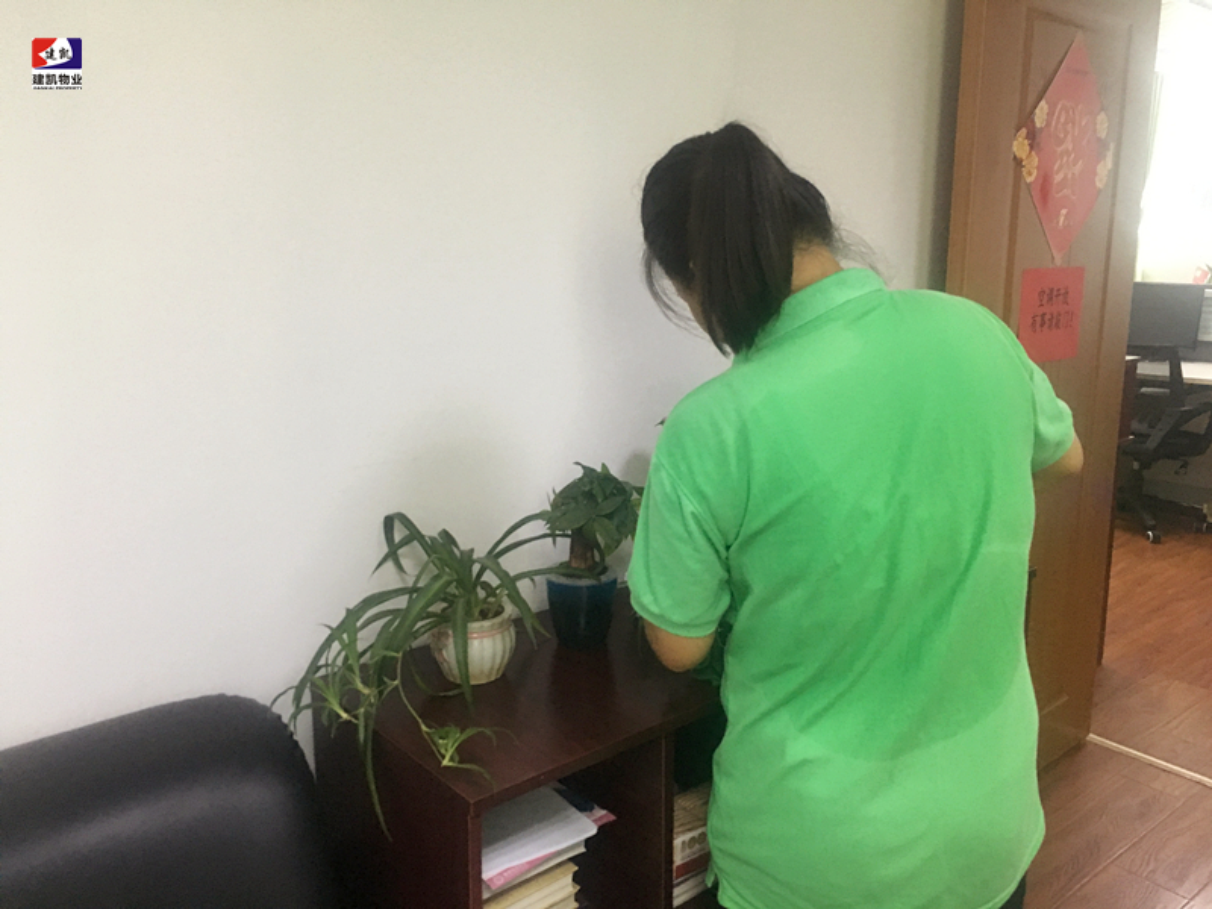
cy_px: 454
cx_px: 606
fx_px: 1015
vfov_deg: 48.2
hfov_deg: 61.7
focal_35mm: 29
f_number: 2.2
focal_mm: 4.15
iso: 200
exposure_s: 1/25
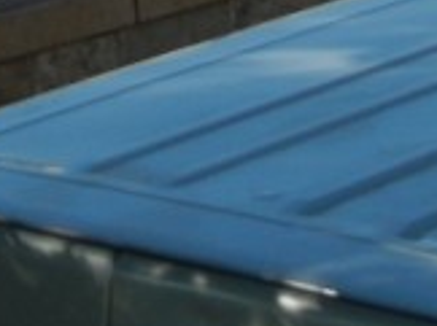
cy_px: -539
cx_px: 92
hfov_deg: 10.4
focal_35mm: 190
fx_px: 2395
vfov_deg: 7.2
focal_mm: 5.4
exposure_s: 1/318
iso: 160
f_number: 7
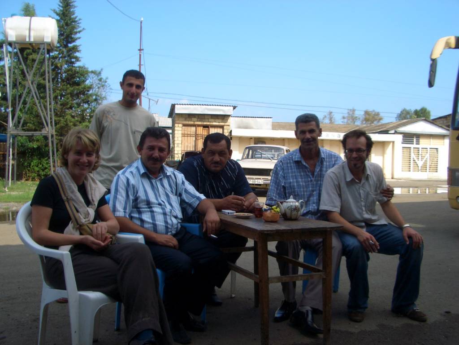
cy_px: 172
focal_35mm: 35
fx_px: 464
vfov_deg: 40.7
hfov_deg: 52.6
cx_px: 230
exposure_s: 1/320
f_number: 4.3
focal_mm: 5.8
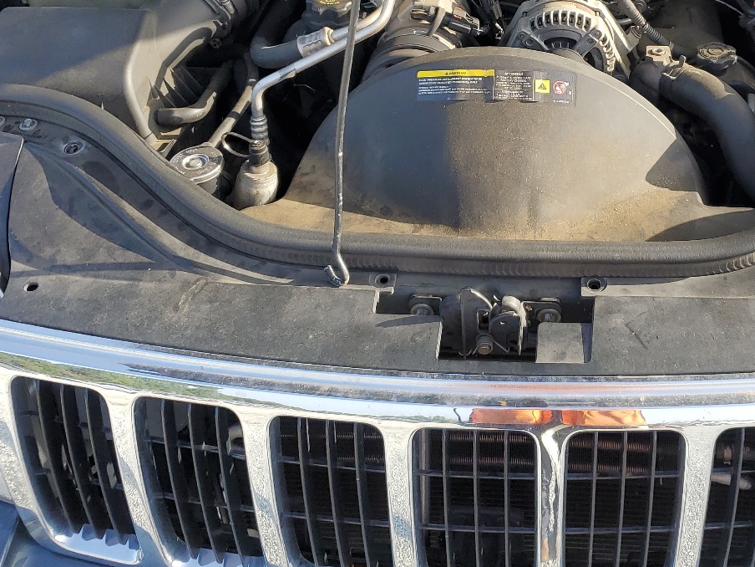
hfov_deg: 40.5
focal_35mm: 46
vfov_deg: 30.5
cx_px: 526
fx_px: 1003
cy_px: 87
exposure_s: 1/667
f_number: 1.5
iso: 50
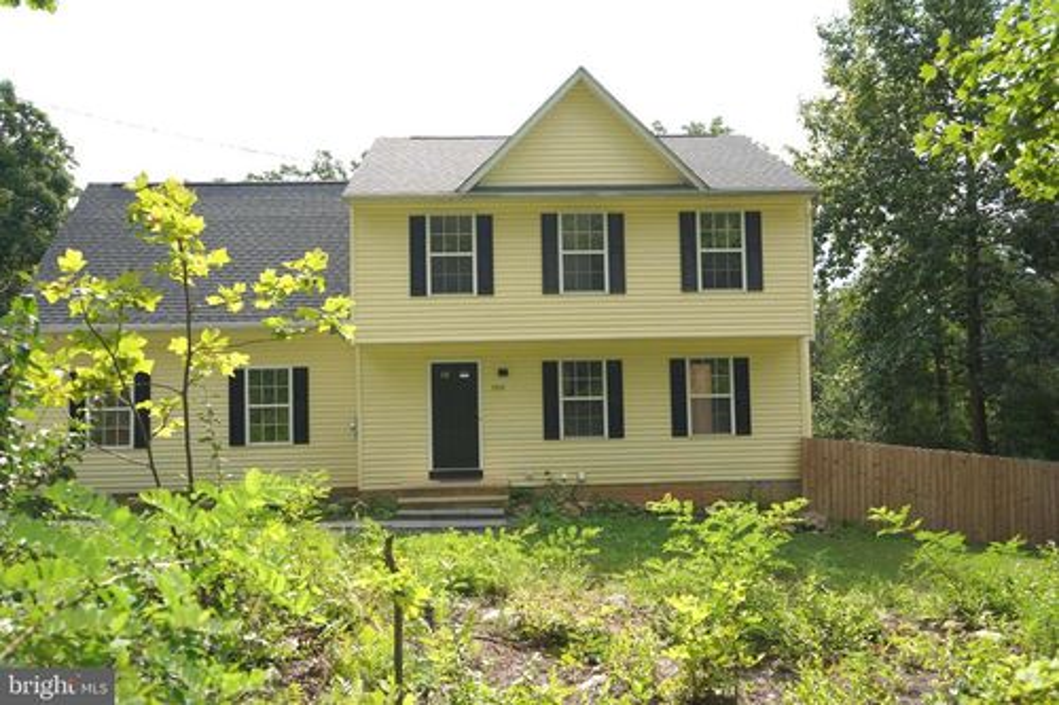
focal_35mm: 29
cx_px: 530
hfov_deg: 63.7
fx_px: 853
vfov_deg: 44.9
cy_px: 352
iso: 100
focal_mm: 29
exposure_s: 1/400
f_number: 4.5
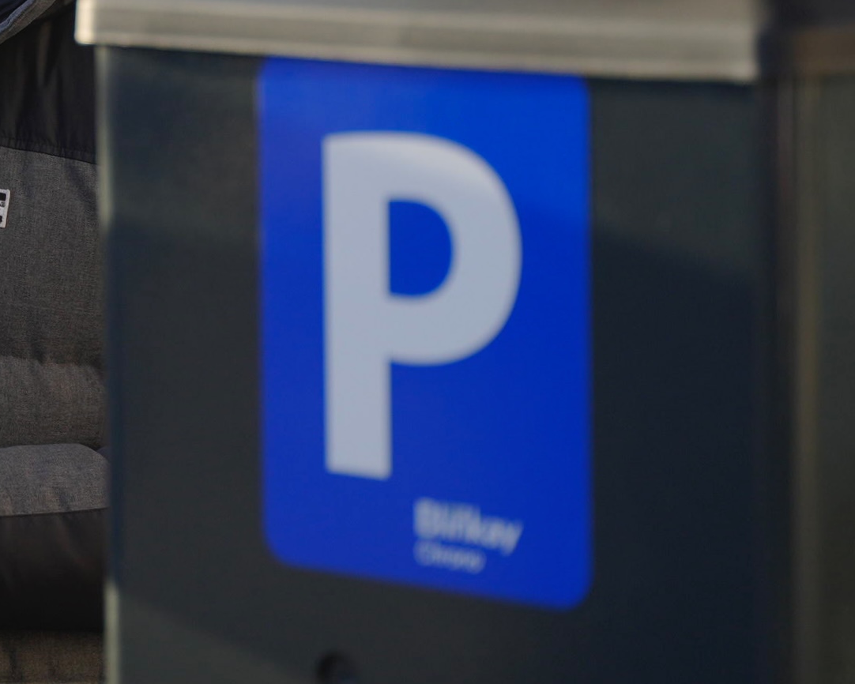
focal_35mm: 148
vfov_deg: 10.4
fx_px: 3746
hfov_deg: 12.6
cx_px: -266
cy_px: 183
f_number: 2.8
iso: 100
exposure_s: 1/640
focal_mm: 56
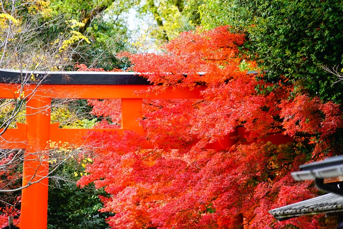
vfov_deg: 5.7
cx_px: 172
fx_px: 2286
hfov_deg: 8.6
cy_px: 114
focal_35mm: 240
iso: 640
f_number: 6.3
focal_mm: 240
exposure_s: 1/250
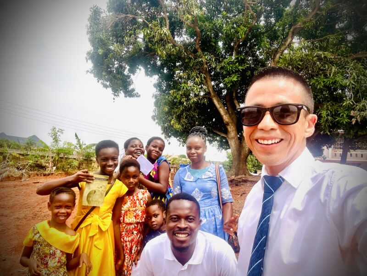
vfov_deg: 58.9
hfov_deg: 73.9
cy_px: 138
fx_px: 244
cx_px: 184
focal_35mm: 23
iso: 25
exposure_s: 1/621
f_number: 1.9
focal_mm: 2.69
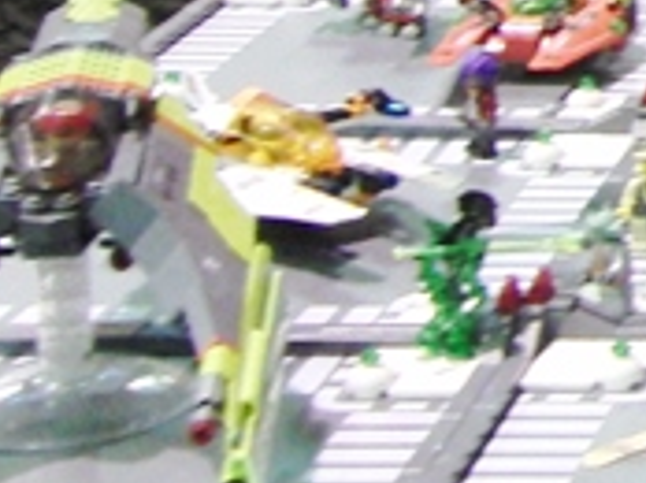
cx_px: 1760
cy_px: -401
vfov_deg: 8.1
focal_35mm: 177
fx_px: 3299
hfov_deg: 9.4
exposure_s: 1/13
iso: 400
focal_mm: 5.3
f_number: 2.8
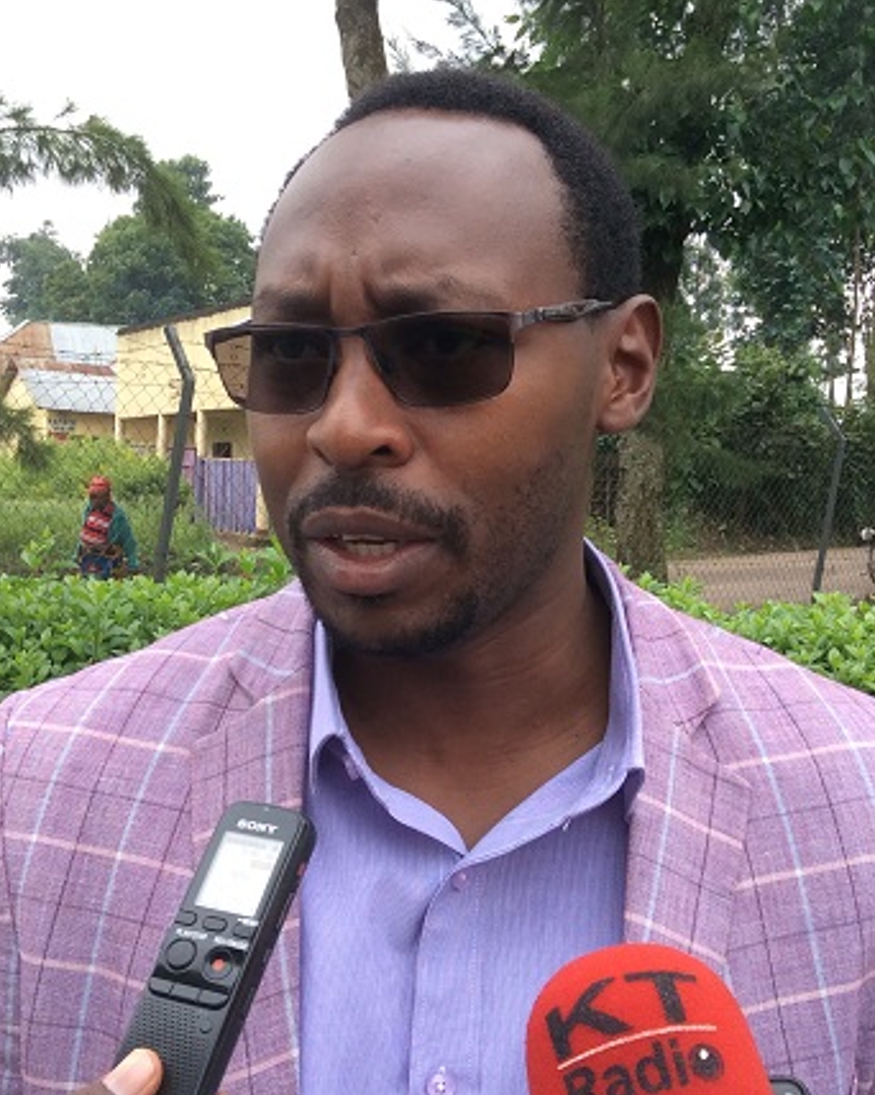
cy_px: 519
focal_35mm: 51
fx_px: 1652
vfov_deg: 36.7
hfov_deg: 29.7
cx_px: 399
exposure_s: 1/260
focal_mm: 3.3
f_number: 2.4
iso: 32
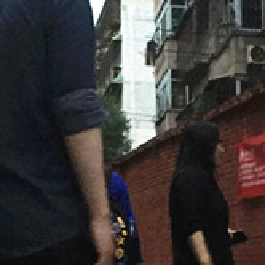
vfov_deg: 16.6
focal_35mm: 103
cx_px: 281
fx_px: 892
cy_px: 252
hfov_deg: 16.5
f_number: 2.2
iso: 640
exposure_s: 1/17
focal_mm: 4.15
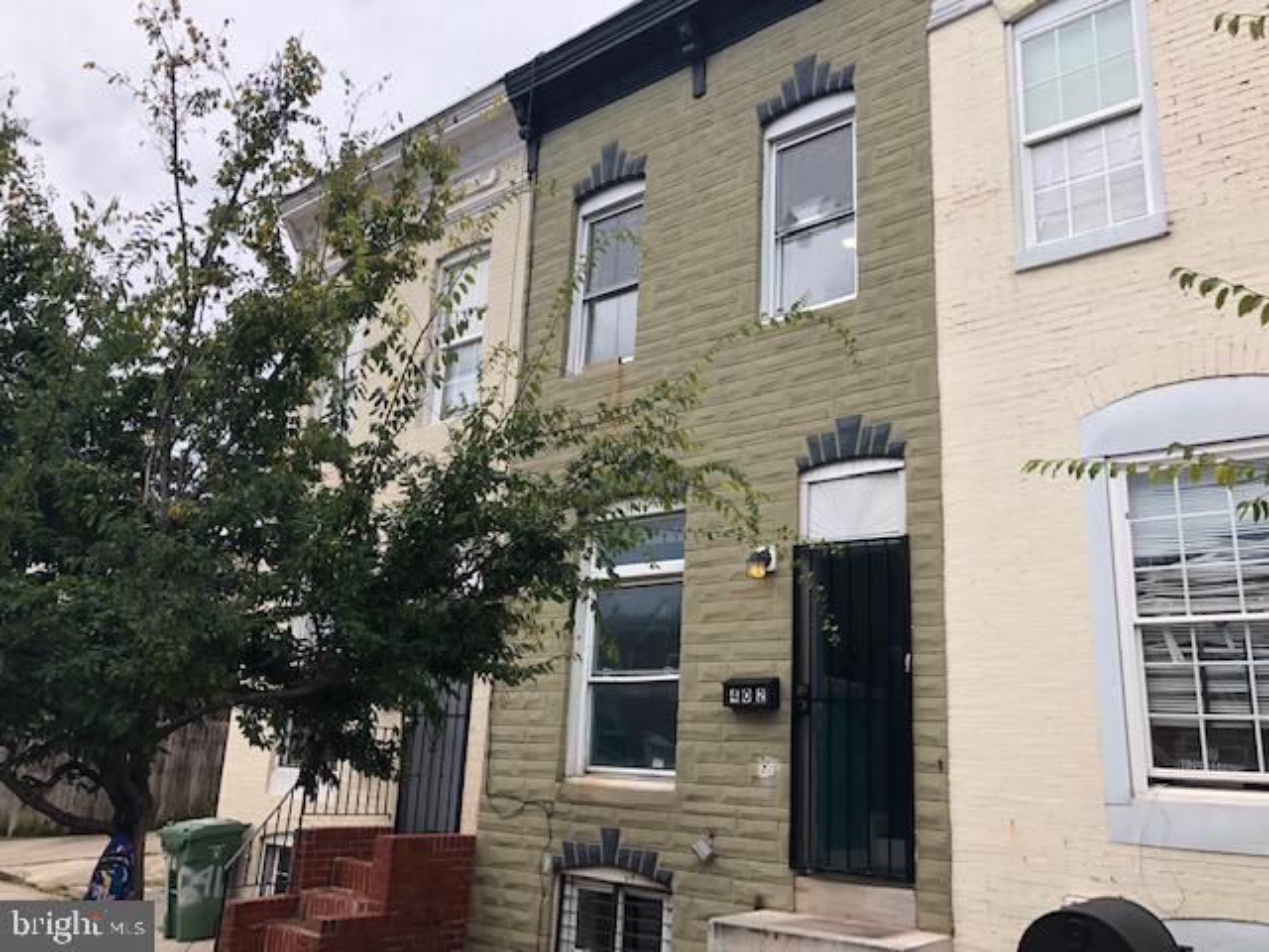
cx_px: 634
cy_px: 476
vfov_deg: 49.7
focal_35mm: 28
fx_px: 1026
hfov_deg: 63.4
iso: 20
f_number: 1.8
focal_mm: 3.99
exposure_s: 1/1389
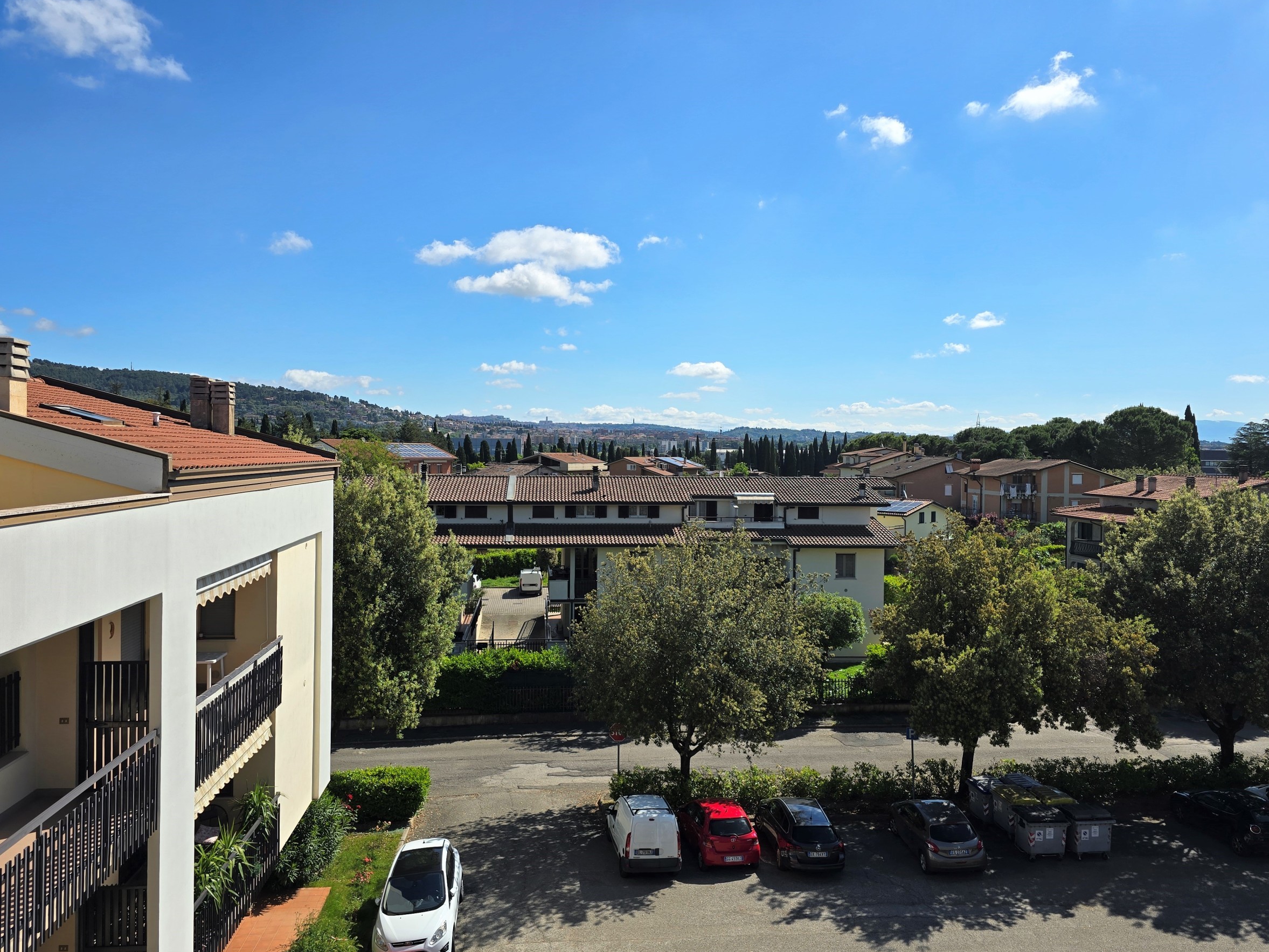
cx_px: 638
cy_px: 480
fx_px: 916
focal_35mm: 25
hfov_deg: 69.4
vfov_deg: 54.9
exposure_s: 1/1225
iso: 12
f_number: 1.7
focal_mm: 6.3
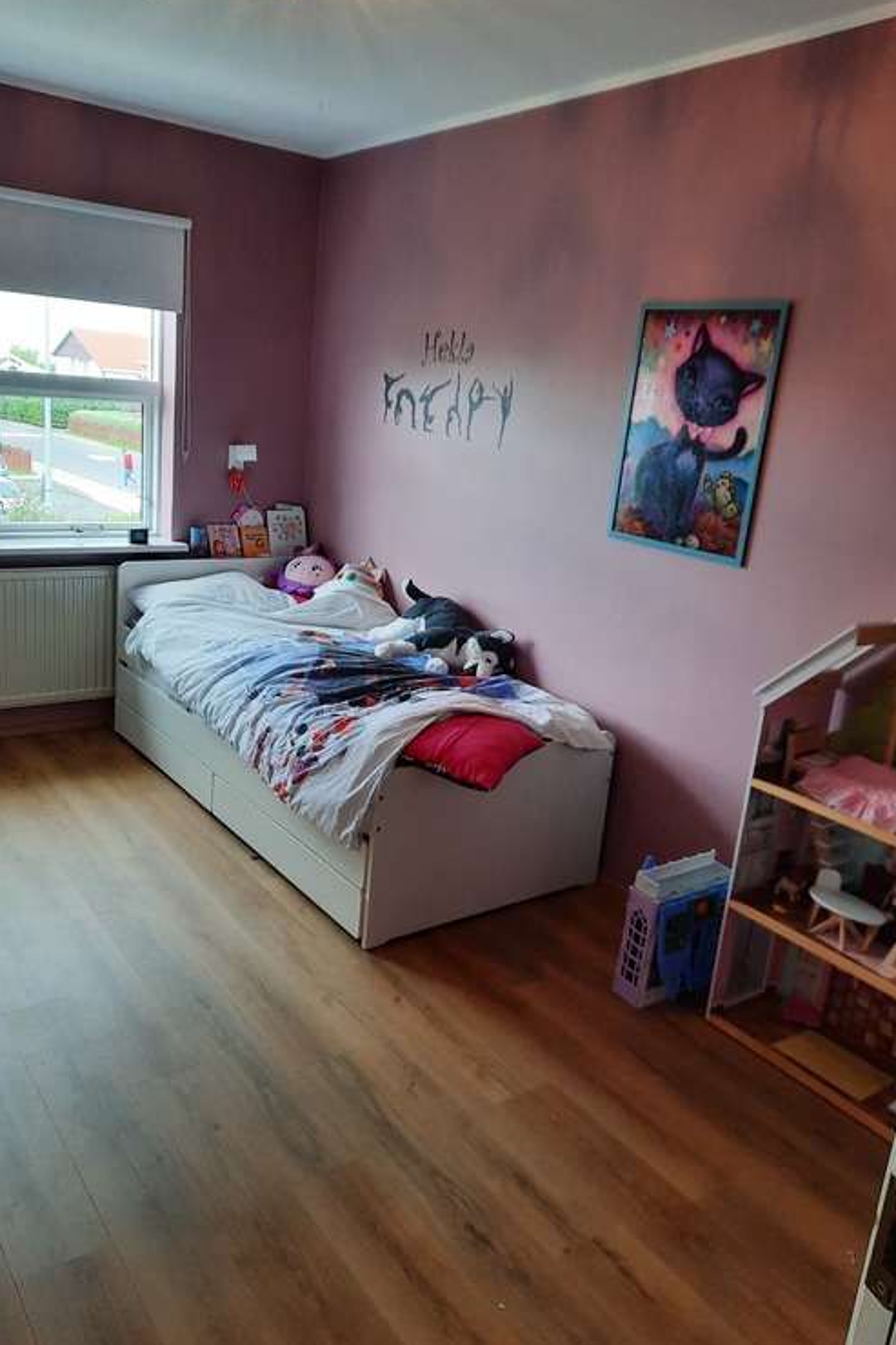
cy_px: 658
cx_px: 403
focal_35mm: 27
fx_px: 1008
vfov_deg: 67.4
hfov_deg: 47.8
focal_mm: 4.6
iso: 250
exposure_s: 1/50
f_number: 2
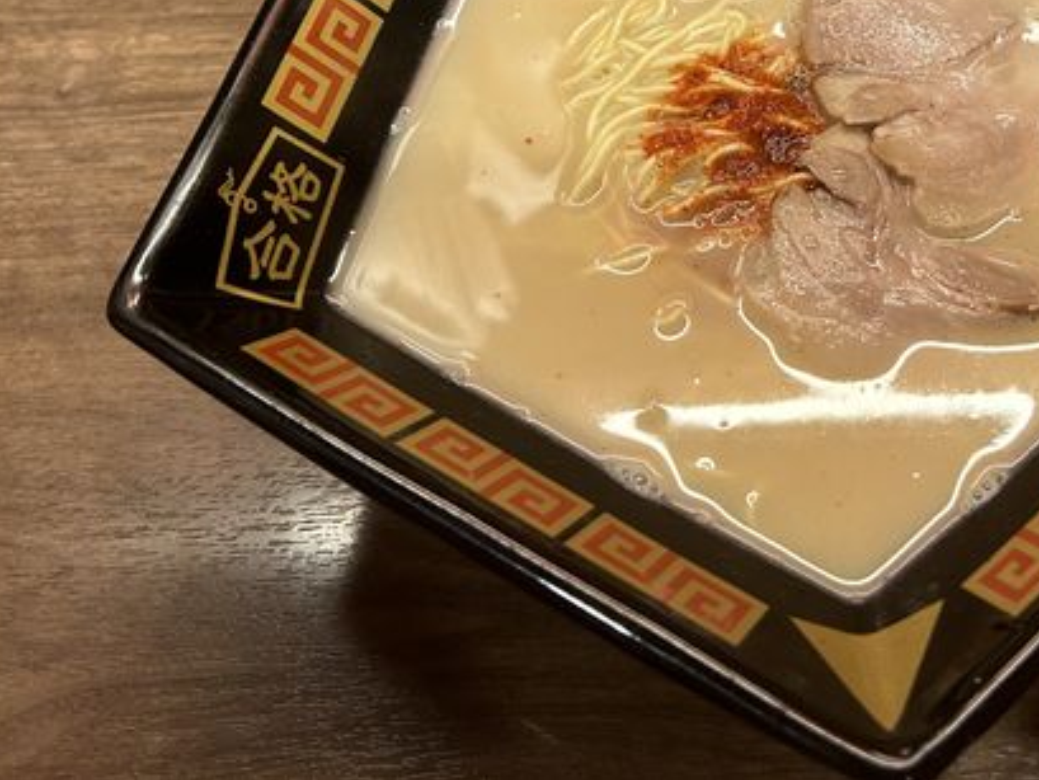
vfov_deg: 29.6
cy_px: 77
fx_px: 1411
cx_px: 790
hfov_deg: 39.2
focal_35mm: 47
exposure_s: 1/60
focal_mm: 5.7
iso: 125
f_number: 1.5
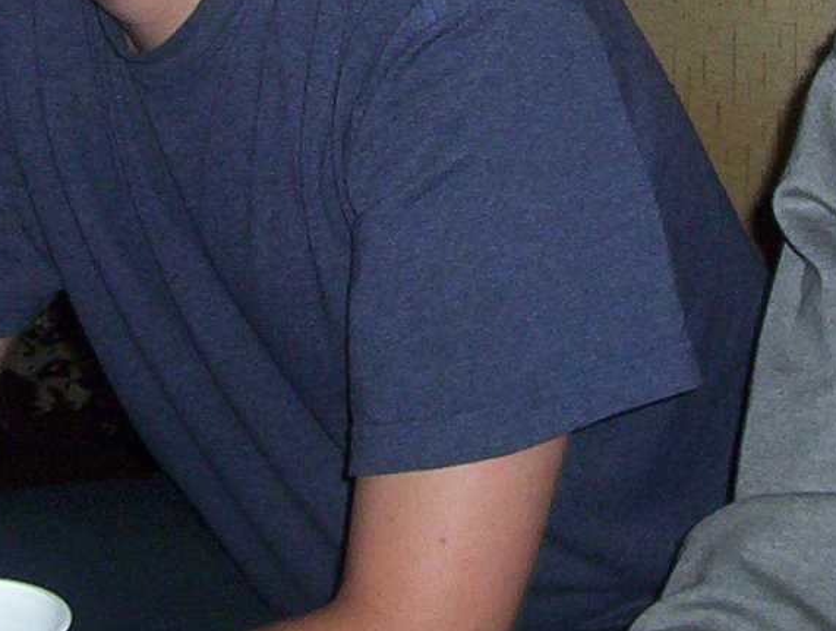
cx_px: 703
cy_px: -72
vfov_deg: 11.9
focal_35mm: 123
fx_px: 2977
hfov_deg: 15.8
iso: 140
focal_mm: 5.77
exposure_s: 1/60
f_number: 2.73
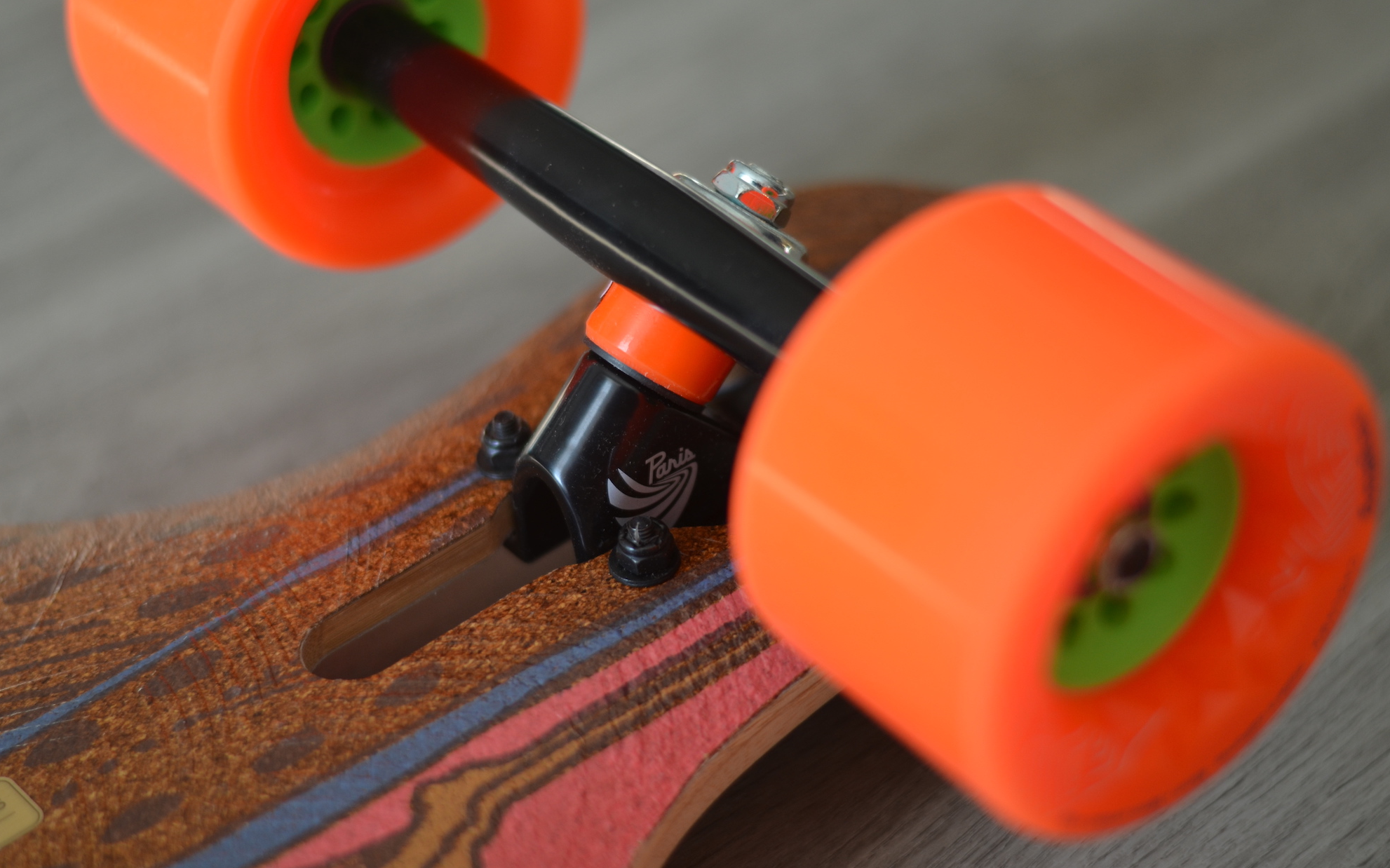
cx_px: 692
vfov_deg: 16.9
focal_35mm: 77
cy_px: 443
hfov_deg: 26.8
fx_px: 2916
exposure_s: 1/320
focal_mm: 50
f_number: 1.8
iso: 250
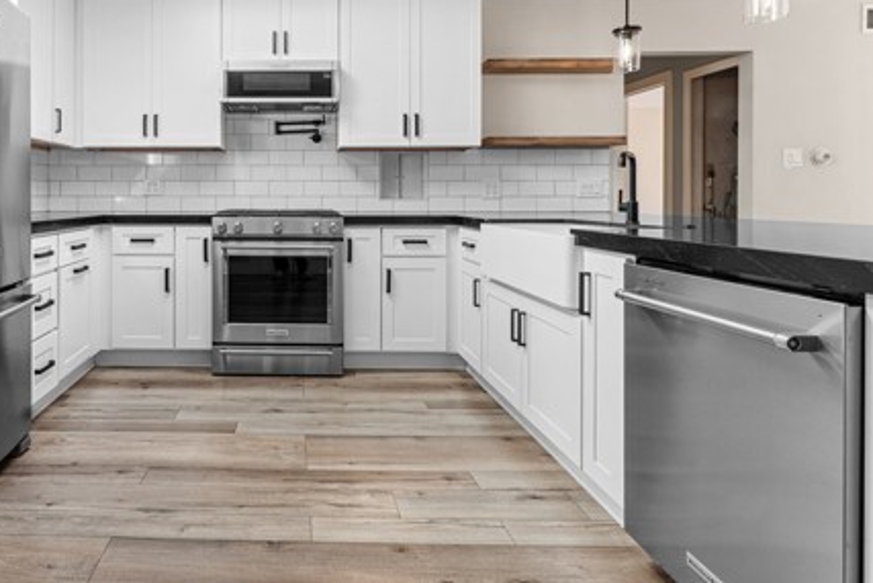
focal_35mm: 22
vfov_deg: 56.5
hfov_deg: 76.0
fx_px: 531
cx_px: 282
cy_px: 204
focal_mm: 14.6
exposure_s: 1/3
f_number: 9
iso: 100
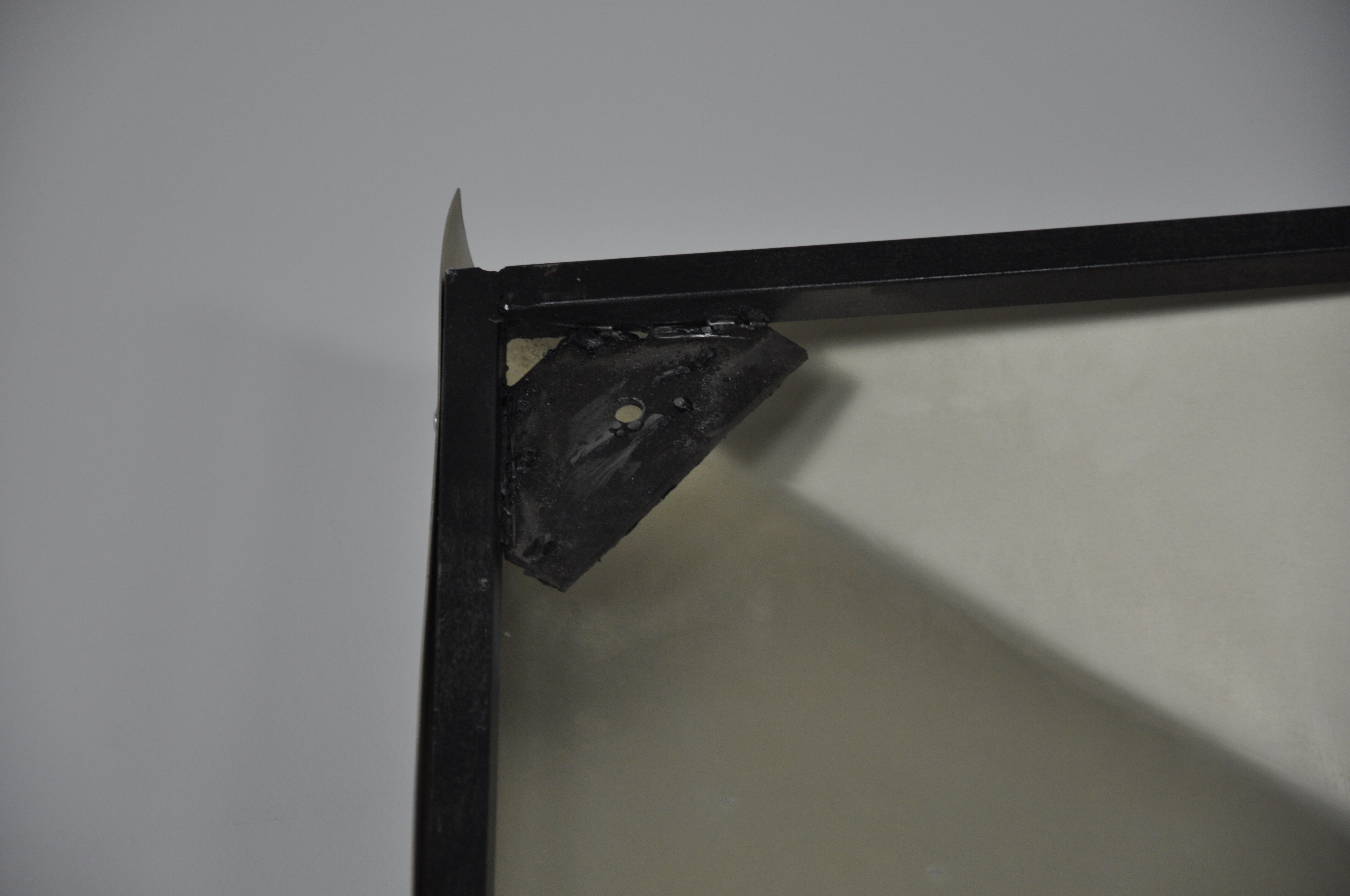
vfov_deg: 8.7
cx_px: 675
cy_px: 448
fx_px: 5899
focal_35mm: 158
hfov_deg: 13.1
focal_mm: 105
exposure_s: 1/60
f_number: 5.6
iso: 640
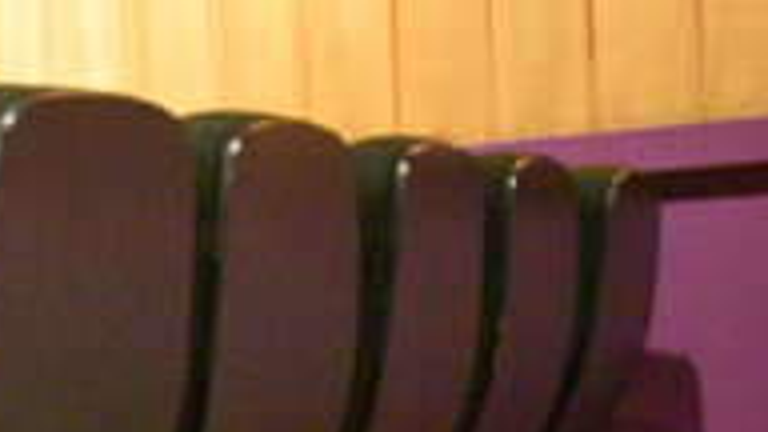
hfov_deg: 20.4
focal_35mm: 90
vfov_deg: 13.0
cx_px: -376
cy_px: 556
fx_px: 1833
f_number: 3.5
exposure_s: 1/15
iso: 12800
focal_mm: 18
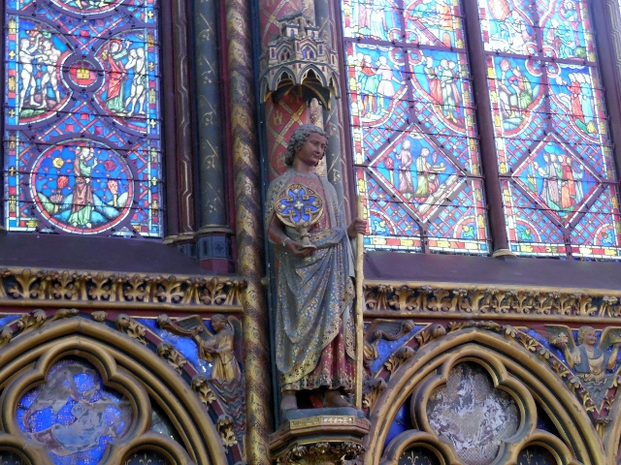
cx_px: 310
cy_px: 232
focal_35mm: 70
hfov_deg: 27.8
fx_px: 1256
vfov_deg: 21.0
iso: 720
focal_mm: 12.6
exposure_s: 1/8
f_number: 4.7
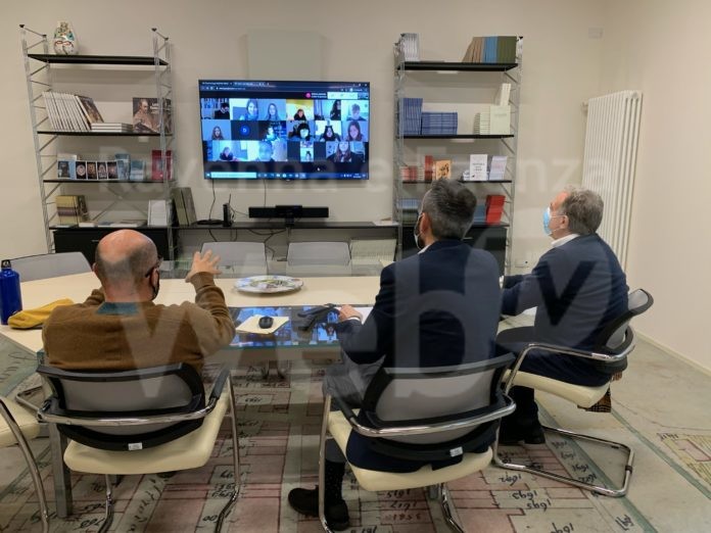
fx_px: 534
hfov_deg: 67.3
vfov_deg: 53.1
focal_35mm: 26
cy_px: 266
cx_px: 356
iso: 250
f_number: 1.8
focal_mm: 4.25
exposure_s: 1/60
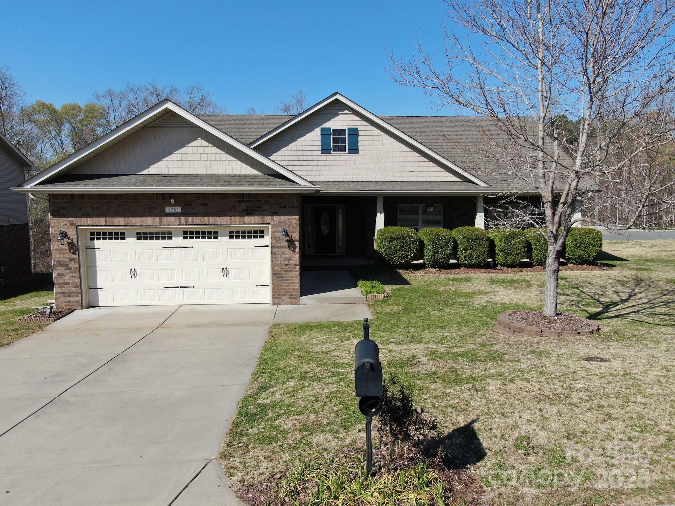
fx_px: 468
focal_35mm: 24
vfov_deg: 56.8
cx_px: 338
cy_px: 253
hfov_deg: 71.6
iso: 100
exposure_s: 1/1250
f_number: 2.8
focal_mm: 4.39
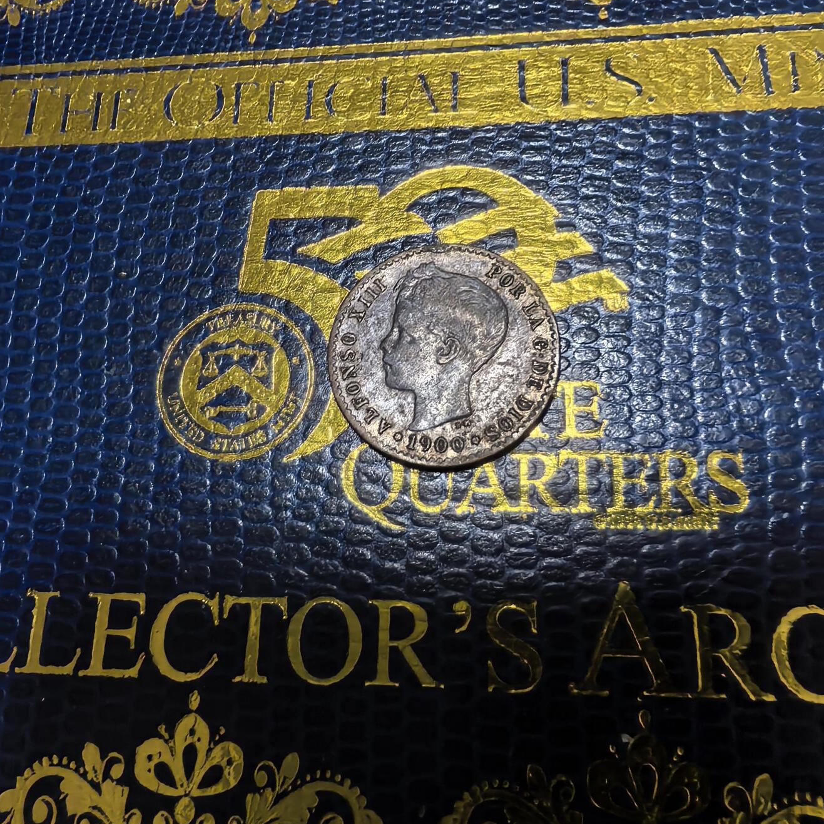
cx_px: 407
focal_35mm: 29
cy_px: 349
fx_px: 781
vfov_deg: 55.4
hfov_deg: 55.6
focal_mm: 1.68
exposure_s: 1/33.3
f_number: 2.2
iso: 320
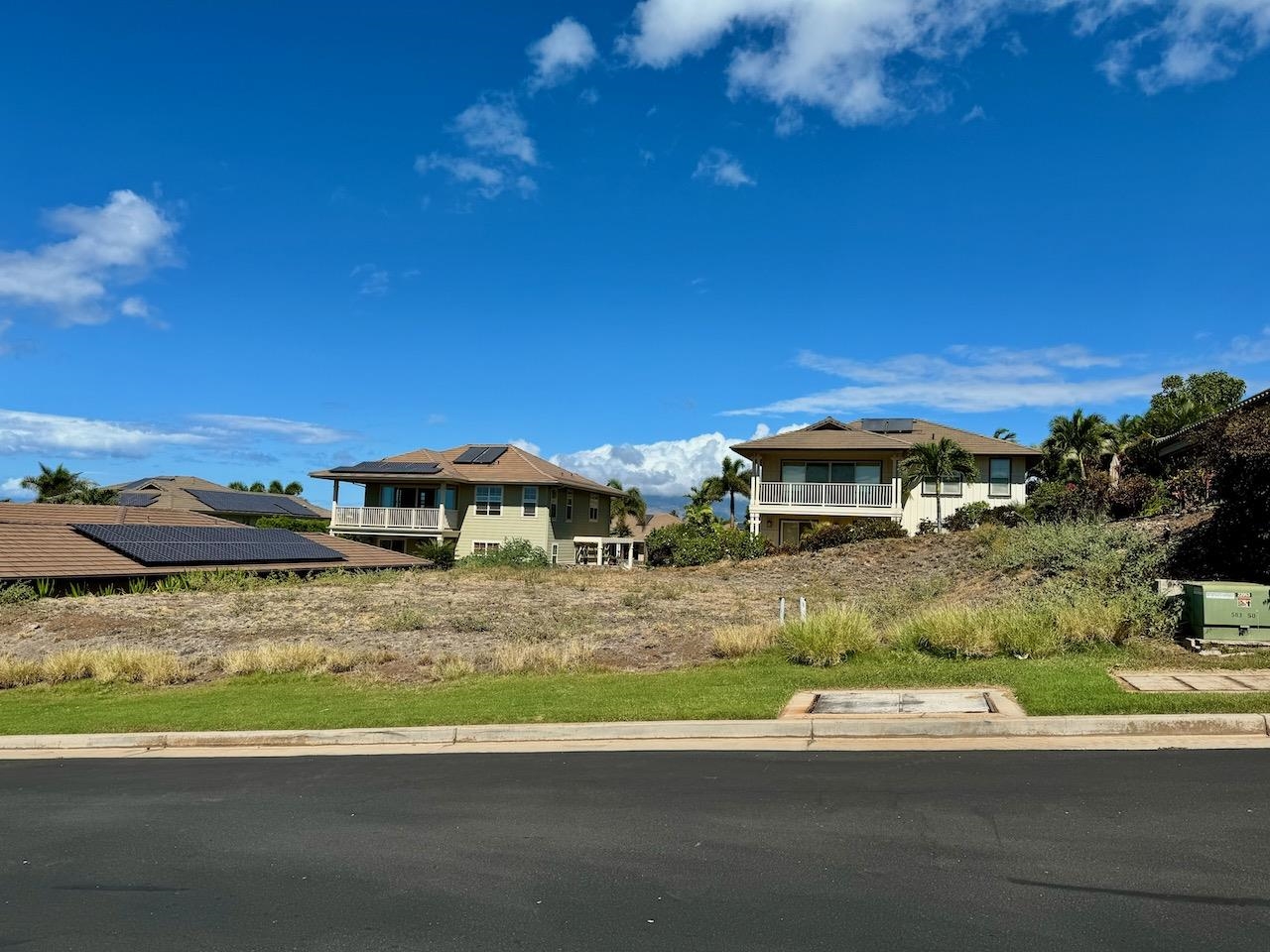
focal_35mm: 24
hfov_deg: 71.6
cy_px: 476
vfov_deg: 56.8
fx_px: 881
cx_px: 635
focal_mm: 6.76
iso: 80
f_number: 1.78
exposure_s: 1/6410
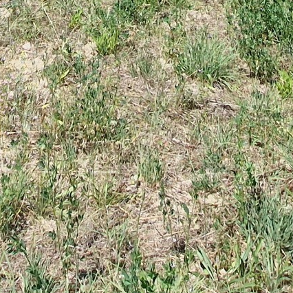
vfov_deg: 17.2
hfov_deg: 24.9
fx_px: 661
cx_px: 107
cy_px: -313
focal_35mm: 69
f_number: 2.2
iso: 50
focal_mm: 2.2
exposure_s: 1/2200
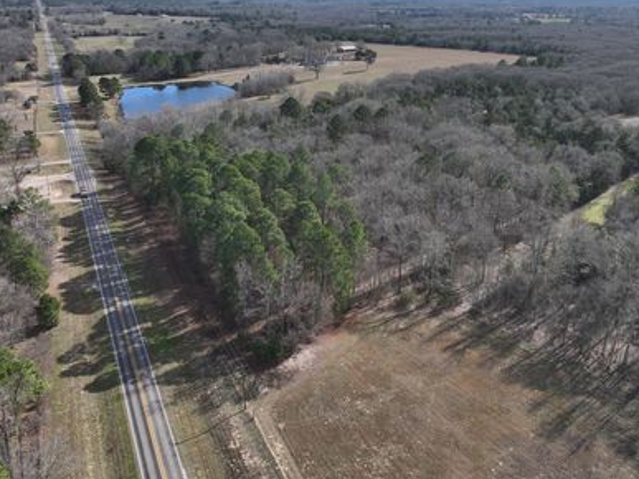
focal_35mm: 31
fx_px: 572
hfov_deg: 58.4
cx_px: 330
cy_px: 184
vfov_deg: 45.1
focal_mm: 12.29
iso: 110
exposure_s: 1/250
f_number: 7.1
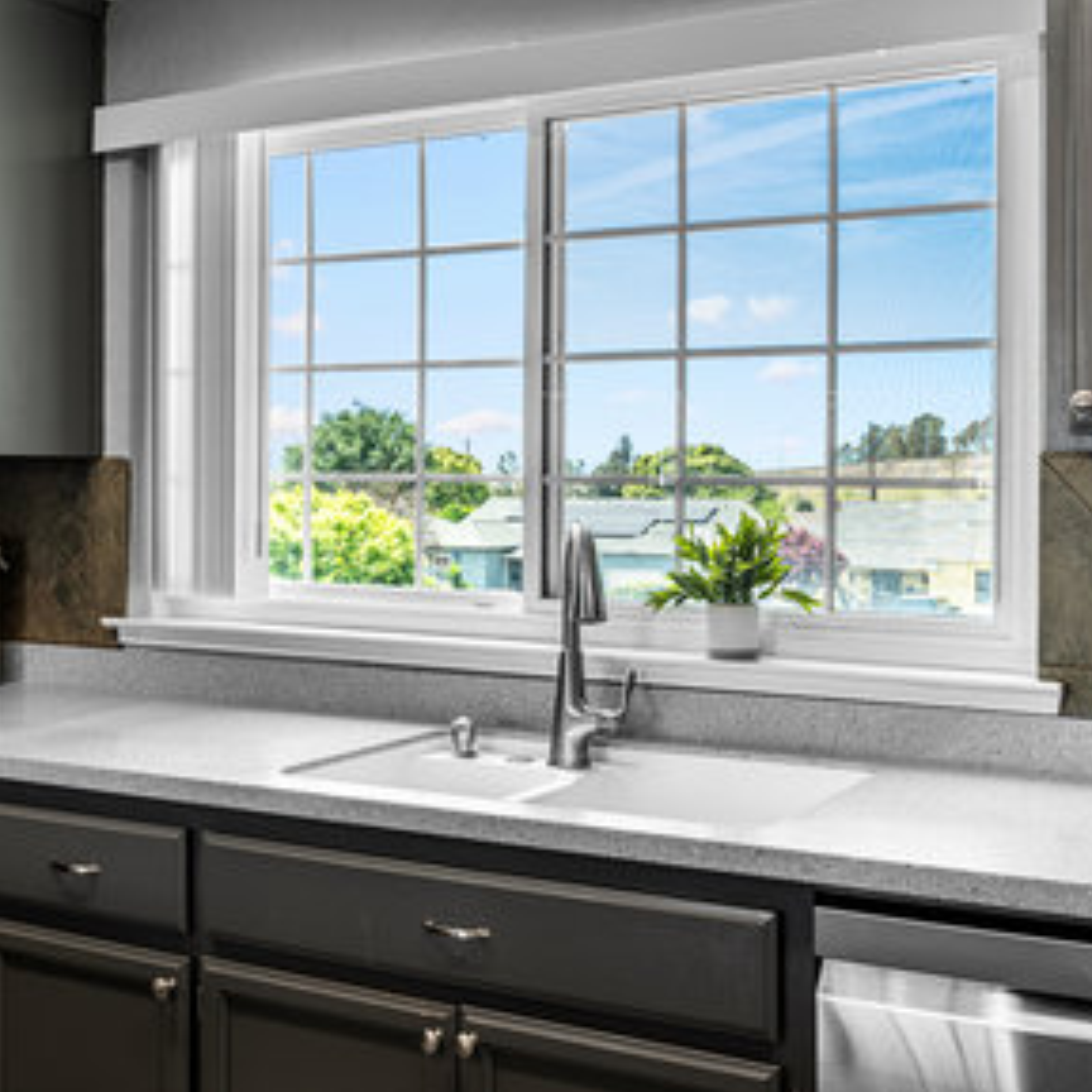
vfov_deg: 37.6
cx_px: 548
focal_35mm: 45
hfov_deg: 37.6
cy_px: 546
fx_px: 1606
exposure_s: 1/3
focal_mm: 35
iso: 100
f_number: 10
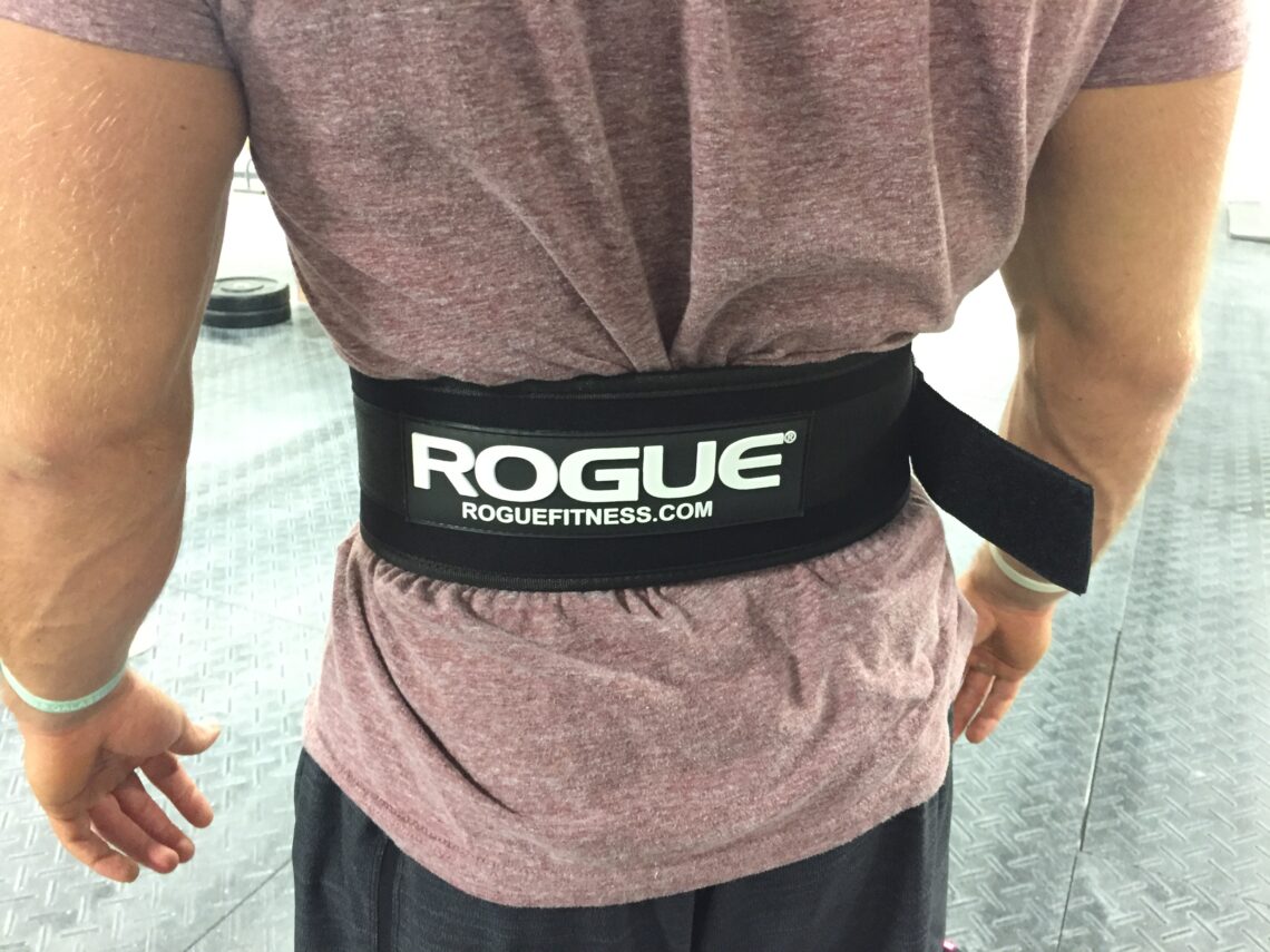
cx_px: 635
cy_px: 476
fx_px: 1064
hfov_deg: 61.7
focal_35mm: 29
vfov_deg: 48.2
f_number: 2.2
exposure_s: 1/15
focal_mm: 4.15
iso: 250
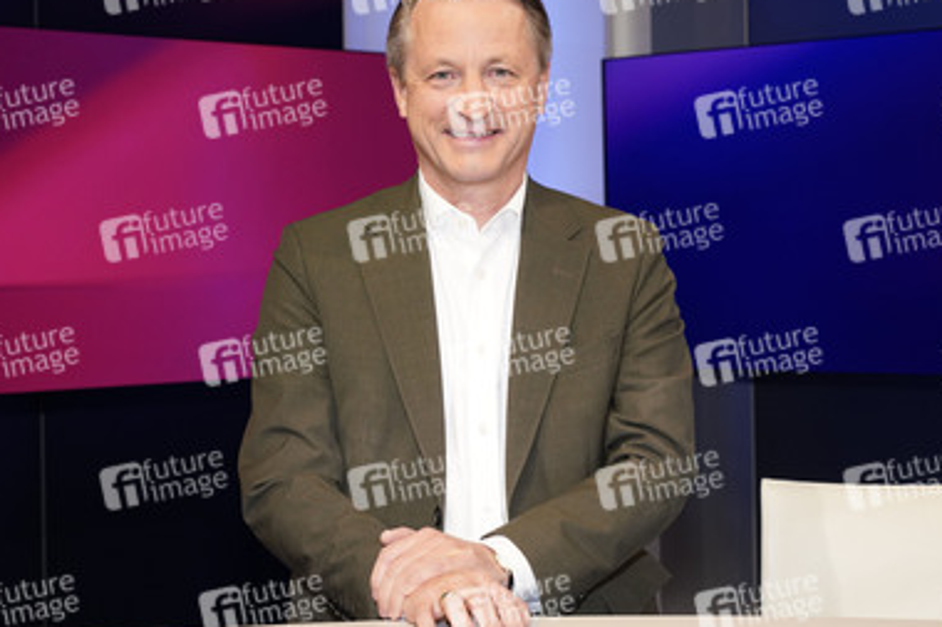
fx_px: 1334
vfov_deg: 26.5
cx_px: 445
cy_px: 295
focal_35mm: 51
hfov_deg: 38.9
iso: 2000
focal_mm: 43
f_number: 5
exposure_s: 1/160
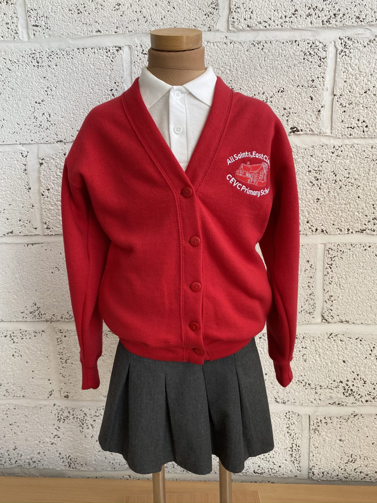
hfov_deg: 53.1
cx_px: 188
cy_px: 252
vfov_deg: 67.3
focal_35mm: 26
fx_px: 378
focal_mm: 4.25
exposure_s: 1/121
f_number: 1.8
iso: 64
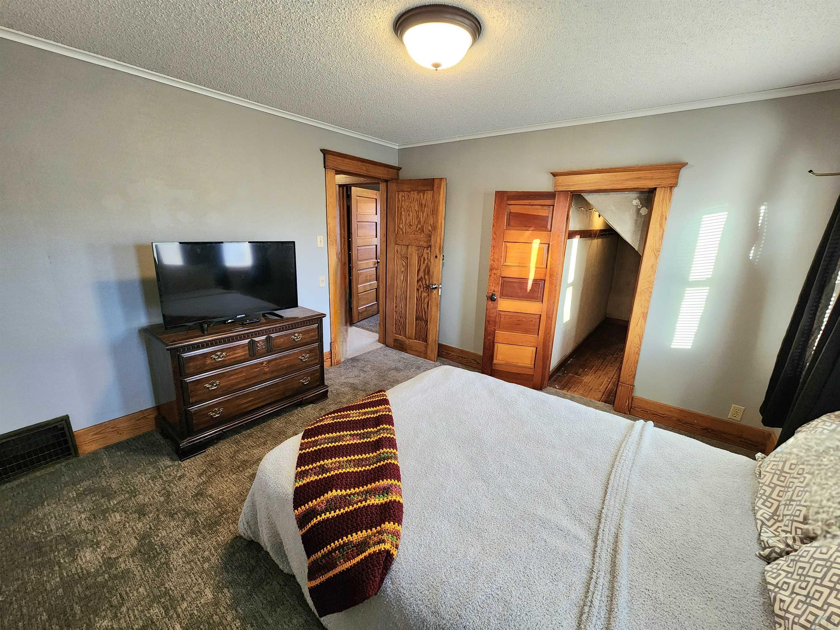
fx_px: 315
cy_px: 315
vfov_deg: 89.9
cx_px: 420
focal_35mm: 13
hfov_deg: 106.2
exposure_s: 1/60.2
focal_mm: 2.2
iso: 320
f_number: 2.2
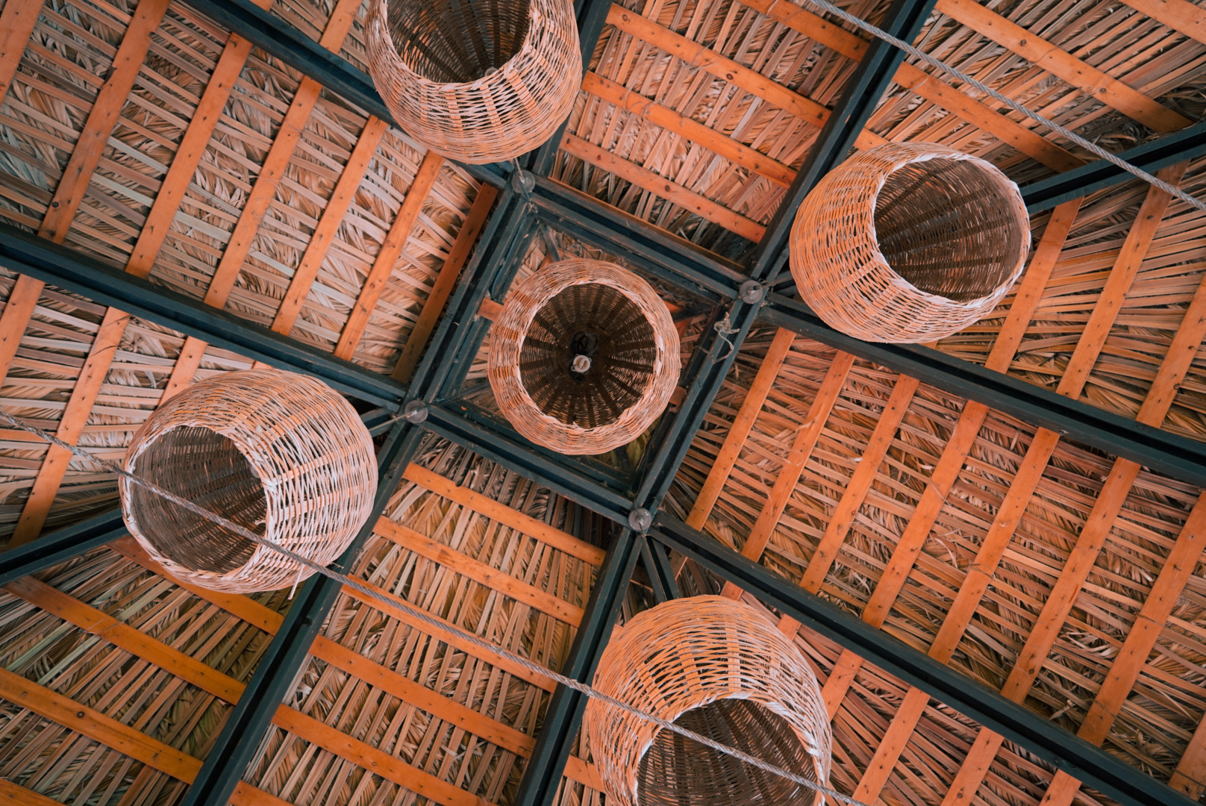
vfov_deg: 53.2
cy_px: 403
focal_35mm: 24
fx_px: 805
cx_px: 603
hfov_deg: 73.7
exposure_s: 1/50
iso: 250
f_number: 4
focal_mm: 24
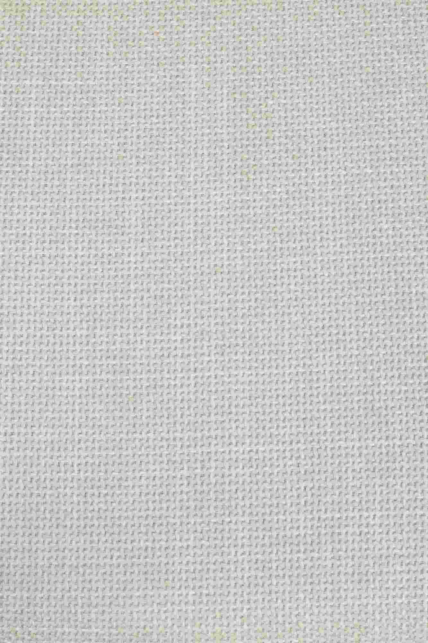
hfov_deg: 18.2
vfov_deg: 27.0
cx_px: 214
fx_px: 1338
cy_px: 322
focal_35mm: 75
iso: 100
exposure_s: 1/100
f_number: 16
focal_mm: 50
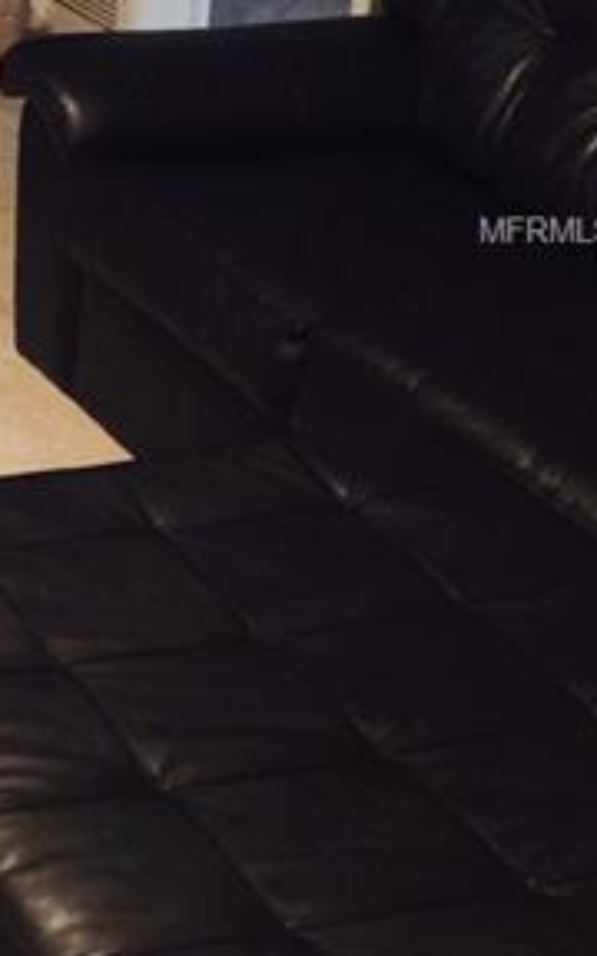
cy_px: 232
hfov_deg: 14.7
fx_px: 2135
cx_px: -325
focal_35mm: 82
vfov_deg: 24.9
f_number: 2.2
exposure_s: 1/4
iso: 100
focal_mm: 4.15
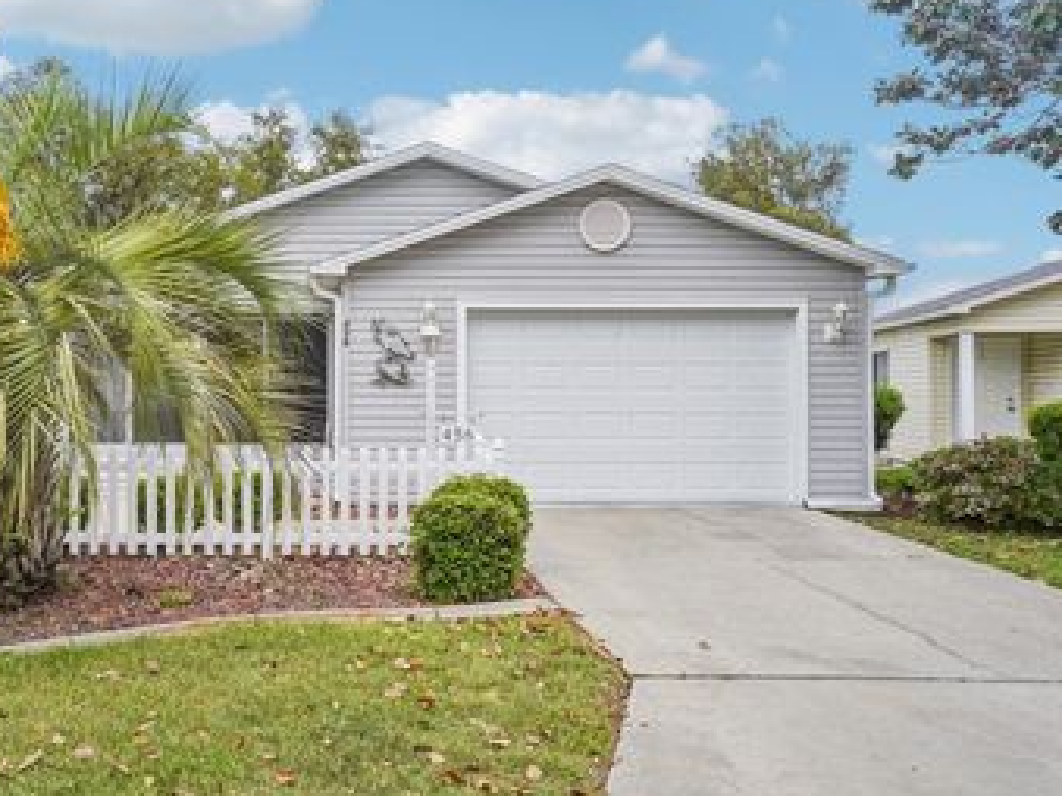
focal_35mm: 34
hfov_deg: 52.1
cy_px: 378
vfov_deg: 41.8
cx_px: 291
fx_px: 1043
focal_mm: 24
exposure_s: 1/30
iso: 125
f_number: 20
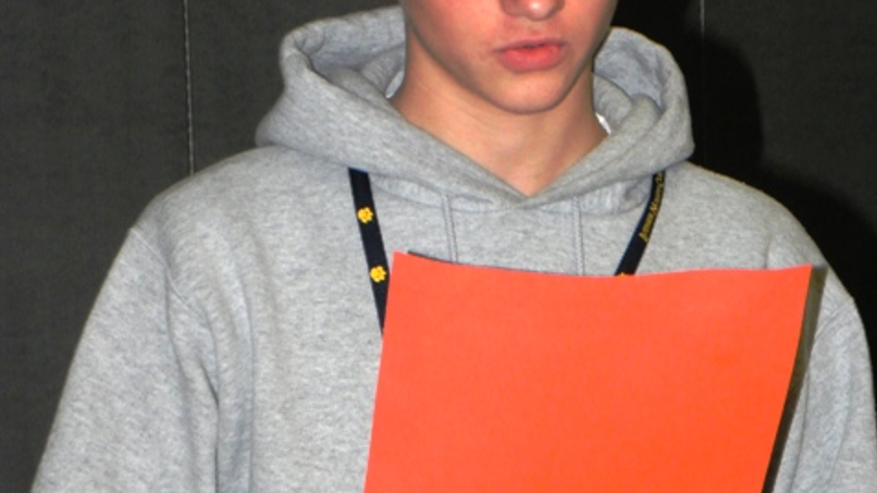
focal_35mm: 237
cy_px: 235
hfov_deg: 9.1
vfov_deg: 5.1
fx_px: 5510
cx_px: 438
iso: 200
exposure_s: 1/125
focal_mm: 28.8
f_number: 4.5
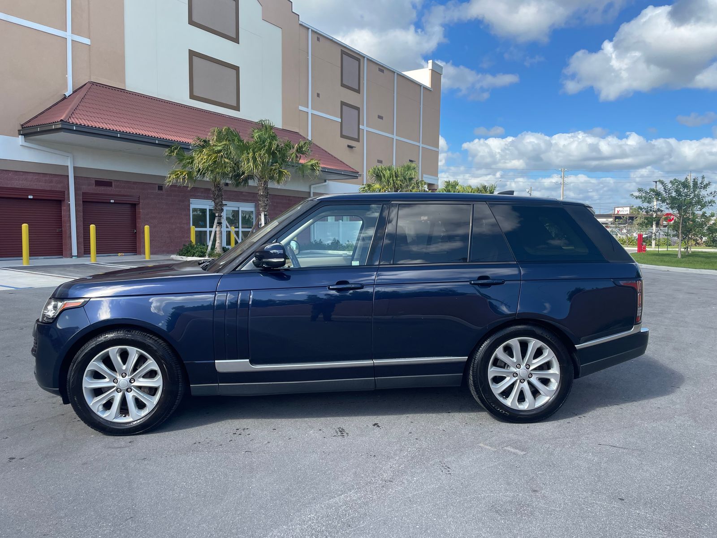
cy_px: 269
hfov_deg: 67.3
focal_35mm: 26
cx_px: 358
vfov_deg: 53.1
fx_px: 539
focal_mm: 4.2
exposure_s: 1/1595
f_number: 1.6
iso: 32
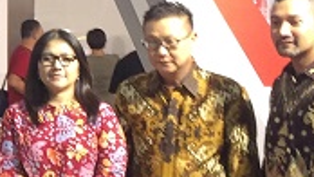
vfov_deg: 8.3
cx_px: -227
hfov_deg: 13.5
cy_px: 7
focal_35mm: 145
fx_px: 1208
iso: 125
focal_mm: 4.15
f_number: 2.2
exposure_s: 1/33
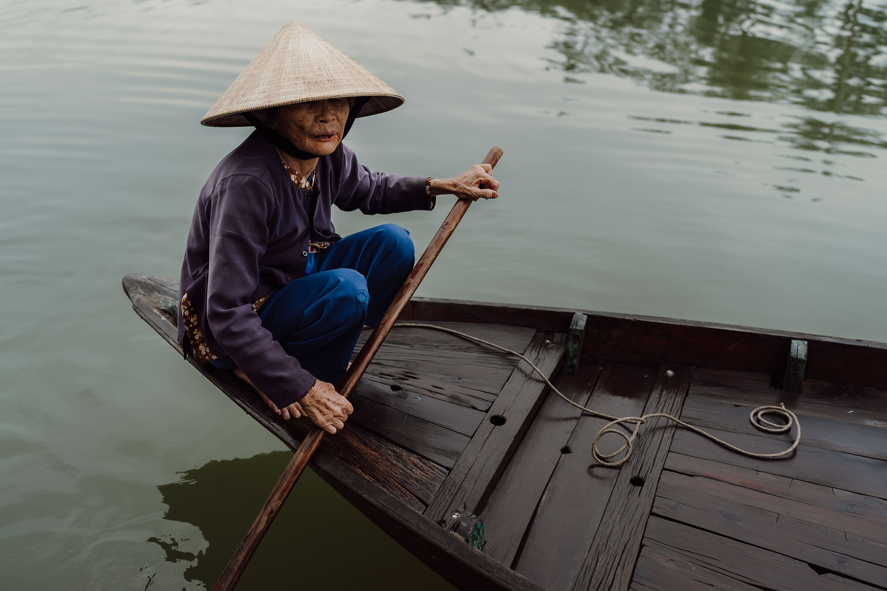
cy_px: 296
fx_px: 862
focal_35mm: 35
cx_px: 444
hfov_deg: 54.4
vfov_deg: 37.9
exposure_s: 1/400
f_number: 2.8
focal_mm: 35
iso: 100
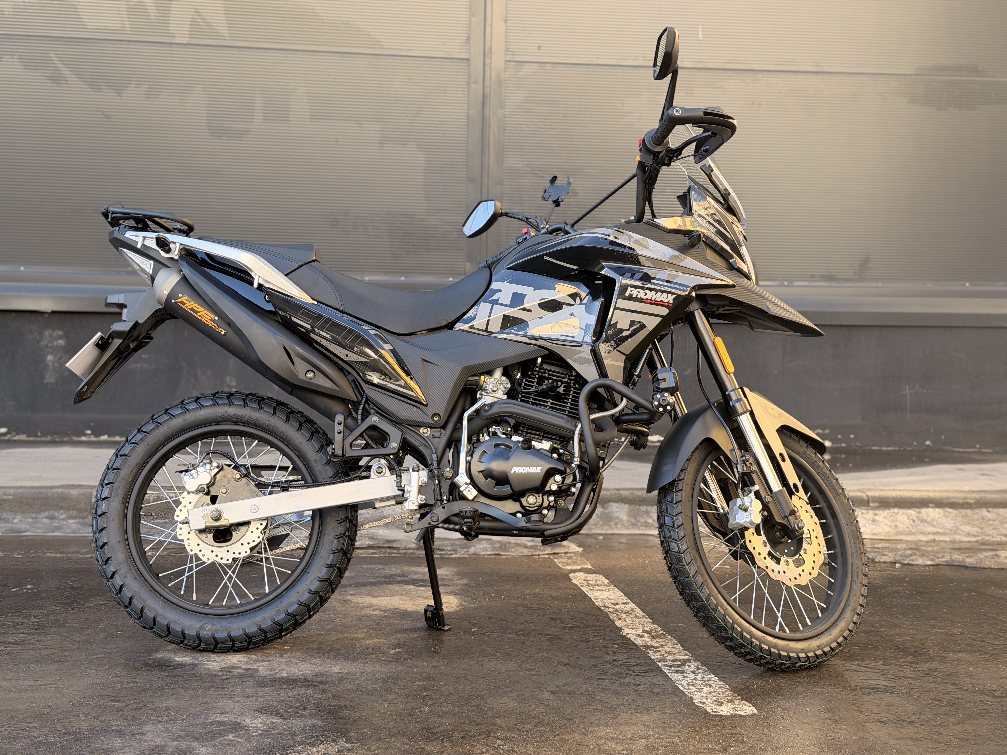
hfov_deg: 39.7
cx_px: 504
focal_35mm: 48
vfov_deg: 30.3
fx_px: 1396
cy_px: 378
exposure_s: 1/176
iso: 50
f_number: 1.78
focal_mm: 6.76
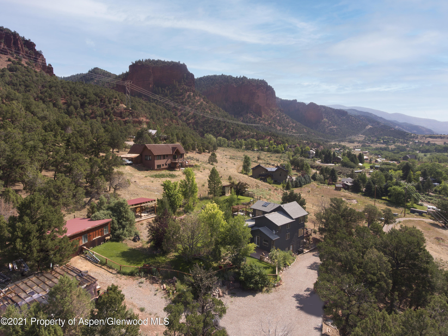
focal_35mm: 20
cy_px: 168
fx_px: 259
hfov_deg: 81.8
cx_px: 224
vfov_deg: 65.9
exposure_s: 1/400
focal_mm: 3.61
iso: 100
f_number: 2.8
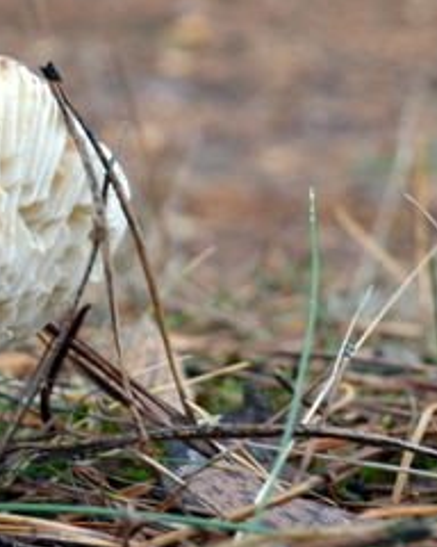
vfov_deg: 15.7
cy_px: 128
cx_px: -146
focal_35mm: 122
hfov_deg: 12.2
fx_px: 1972
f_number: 6.3
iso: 400
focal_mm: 26
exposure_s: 1/60
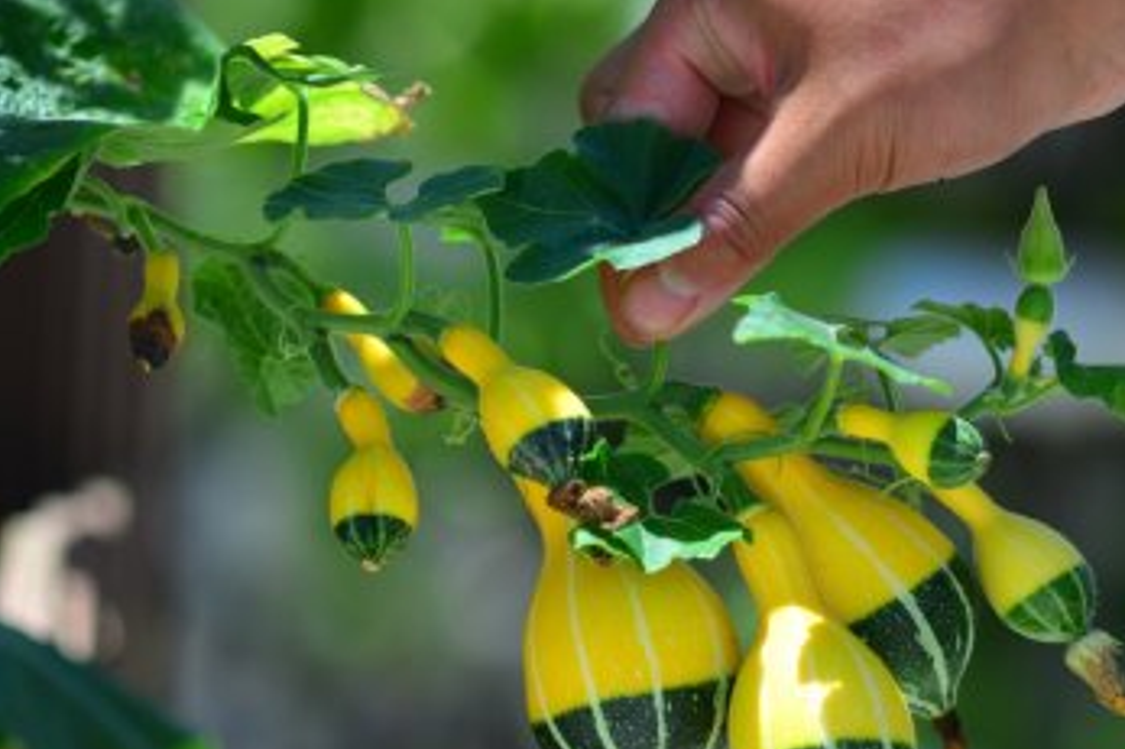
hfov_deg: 9.8
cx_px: 597
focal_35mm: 209
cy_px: 613
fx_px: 6528
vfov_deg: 6.6
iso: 200
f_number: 4
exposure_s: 1/2000
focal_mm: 105
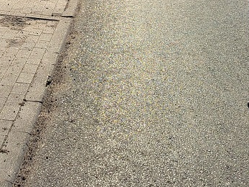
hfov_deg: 21.0
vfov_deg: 15.1
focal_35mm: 90
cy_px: -96
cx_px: -5
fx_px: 647
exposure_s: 1/5007
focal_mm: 5.4
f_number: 1.8
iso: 40
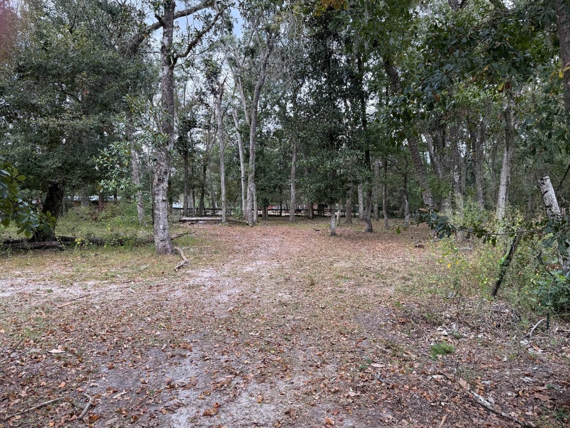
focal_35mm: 25
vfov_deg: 54.9
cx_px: 295
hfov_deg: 69.4
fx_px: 412
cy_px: 210
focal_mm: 6.76
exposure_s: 1/433
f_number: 1.78
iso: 100
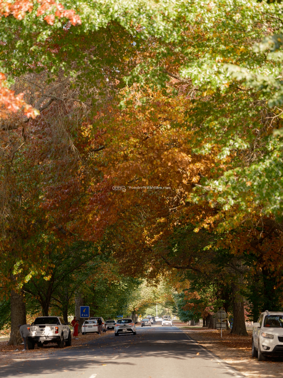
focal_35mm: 87
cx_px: 142
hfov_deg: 17.0
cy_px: 189
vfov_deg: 22.5
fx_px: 948
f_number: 2.8
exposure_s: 1/200
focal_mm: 110
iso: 250
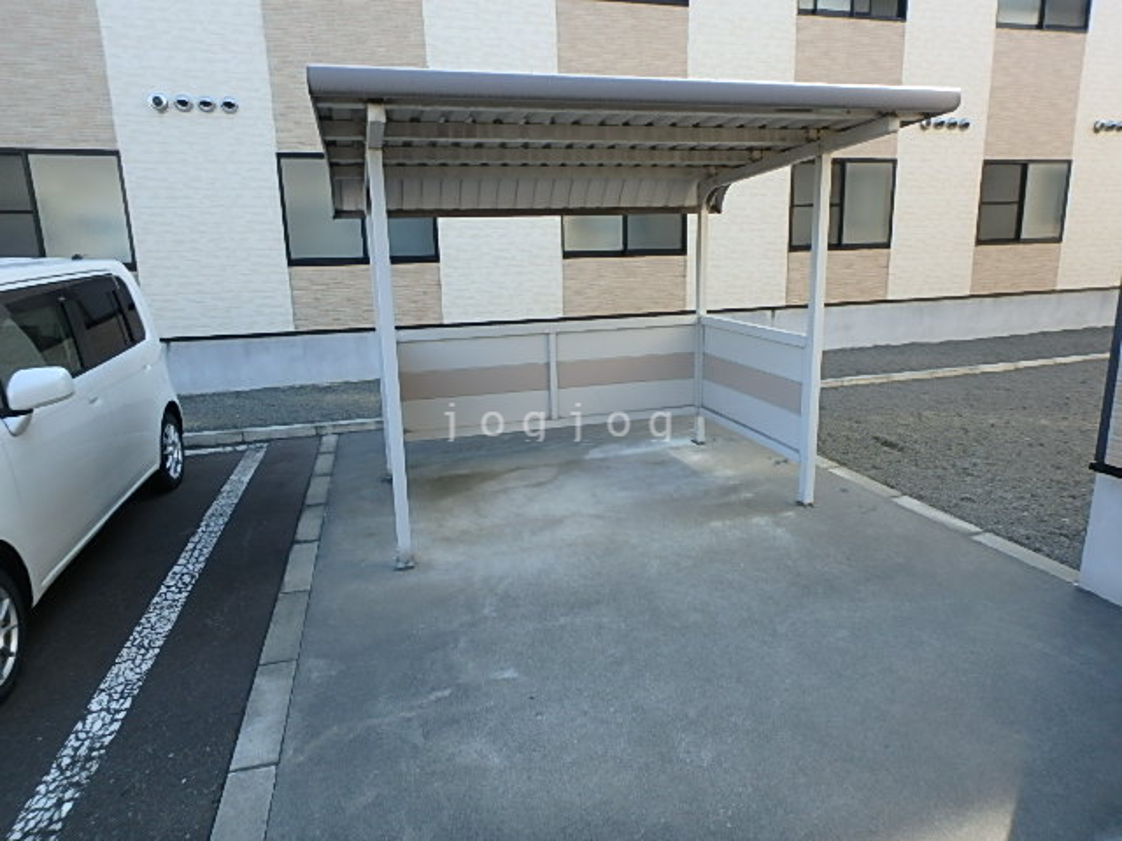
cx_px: 561
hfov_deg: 79.0
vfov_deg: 63.4
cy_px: 420
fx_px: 681
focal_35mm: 21
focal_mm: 3.7
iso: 125
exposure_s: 1/160
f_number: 3.5
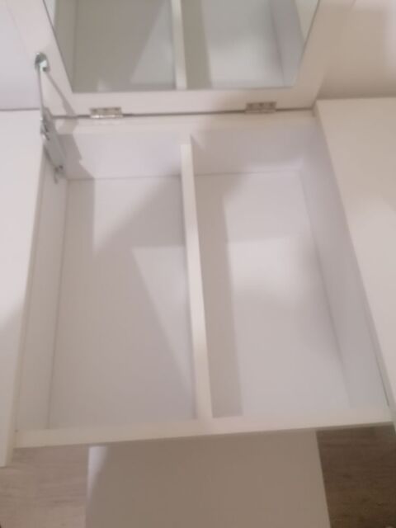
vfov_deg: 65.3
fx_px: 412
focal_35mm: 27
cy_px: 264
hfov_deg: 51.4
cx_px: 198
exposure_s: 1/25
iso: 500
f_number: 1.8
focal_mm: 3.62
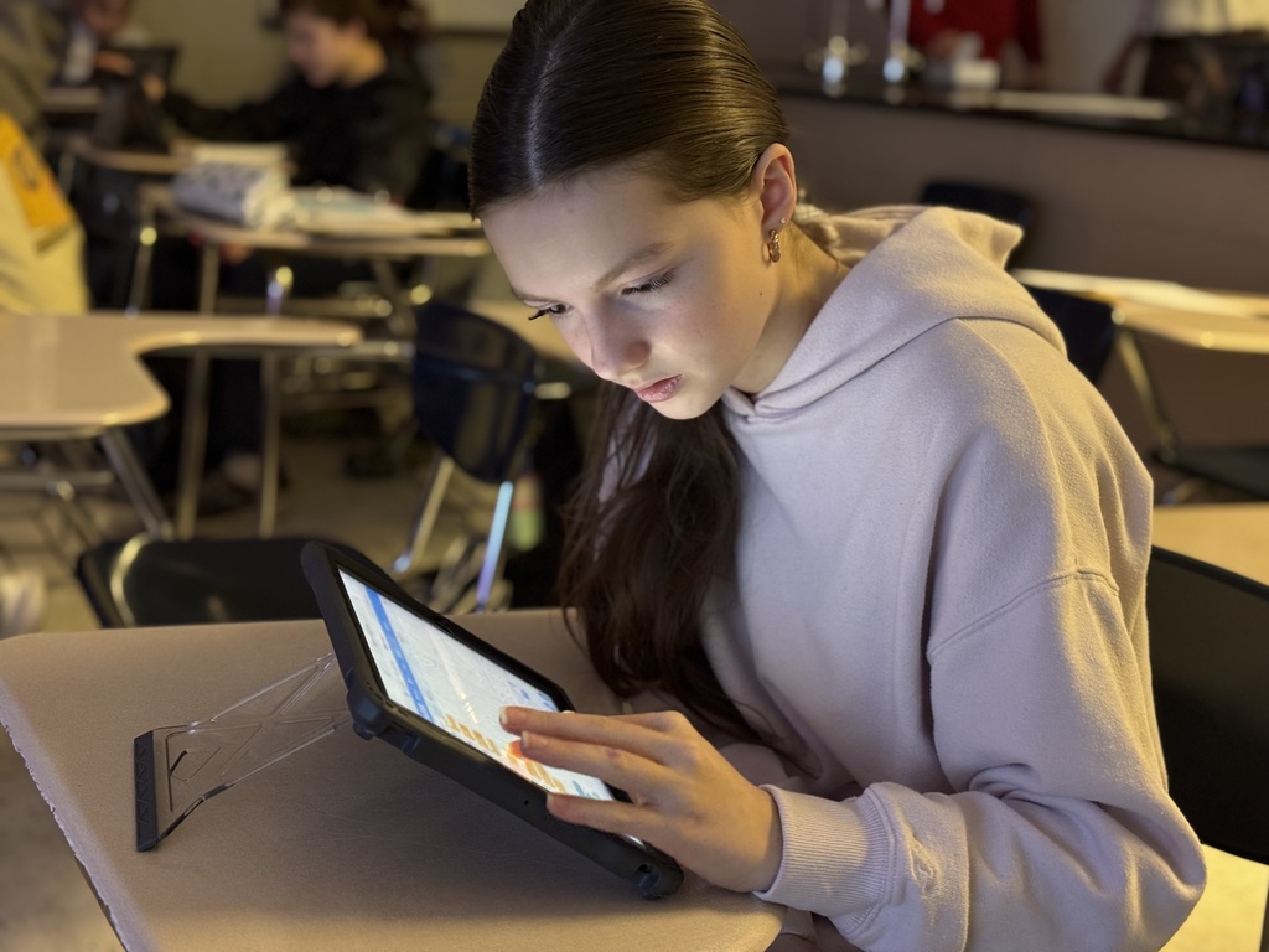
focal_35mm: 48
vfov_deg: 30.3
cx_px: 634
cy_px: 476
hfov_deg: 39.7
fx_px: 1760
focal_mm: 6.76
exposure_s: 1/40
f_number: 1.78
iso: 320
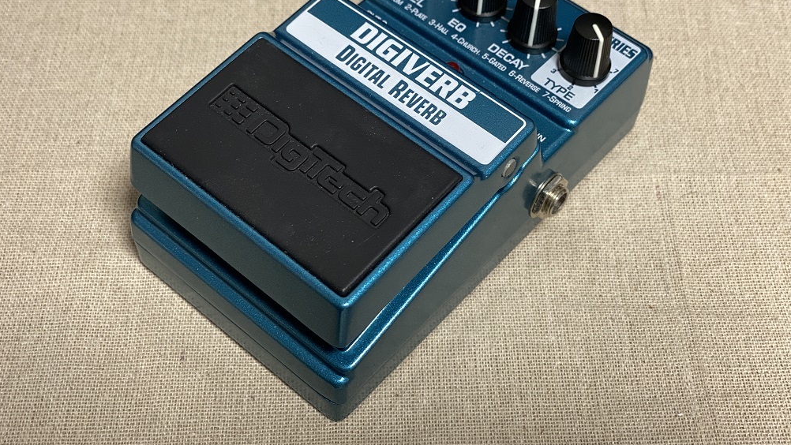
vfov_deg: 21.1
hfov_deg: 36.6
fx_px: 1196
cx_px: 394
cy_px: 181
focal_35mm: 57
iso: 125
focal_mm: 6
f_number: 2
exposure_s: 1/33
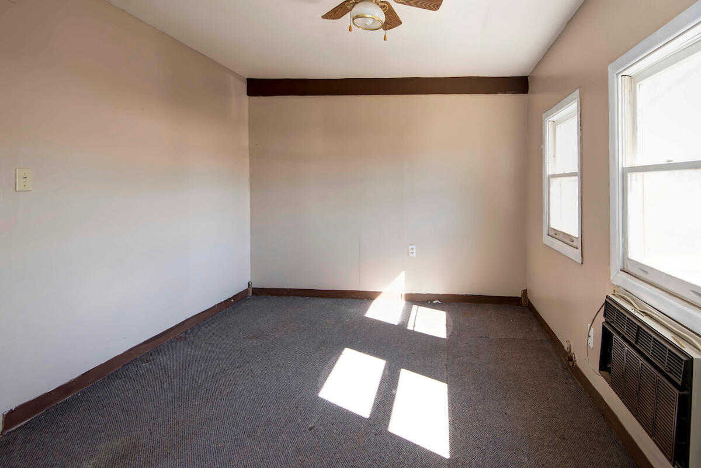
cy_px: 234
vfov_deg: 73.8
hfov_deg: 96.7
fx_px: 312
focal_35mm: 16
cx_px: 350
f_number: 6.3
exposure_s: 1/20
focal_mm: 16
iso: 320
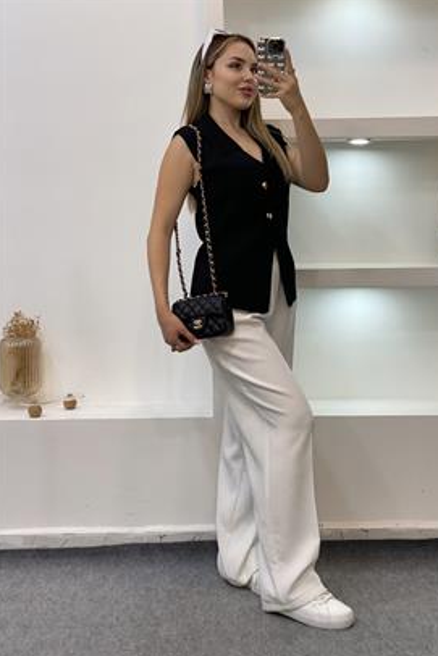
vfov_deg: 36.2
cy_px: 327
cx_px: 246
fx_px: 1003
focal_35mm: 55
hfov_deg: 24.6
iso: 80
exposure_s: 1/100
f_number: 2
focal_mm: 6
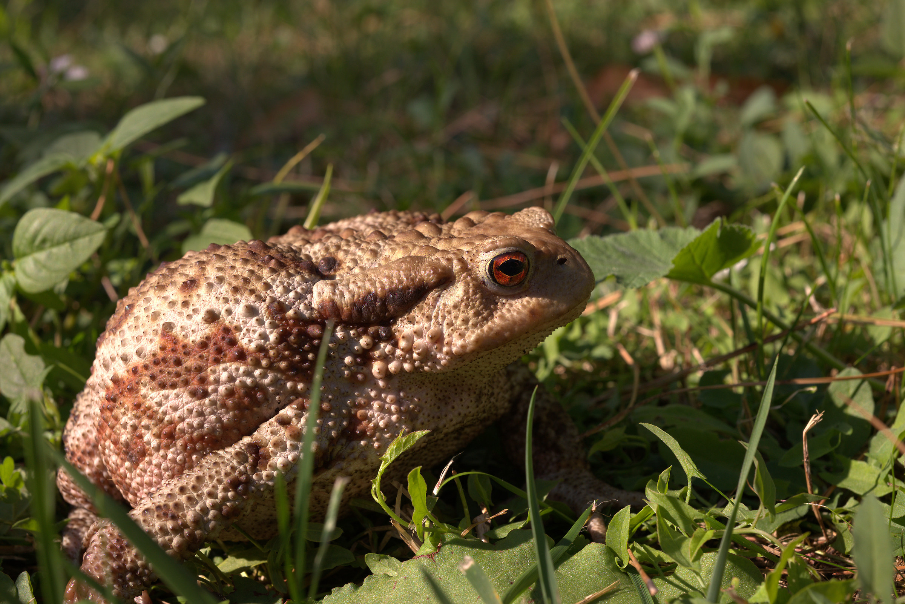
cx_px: 452
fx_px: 1383
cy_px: 302
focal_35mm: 55
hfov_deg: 36.2
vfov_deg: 24.6
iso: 160
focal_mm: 55
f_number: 13
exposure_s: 1/160
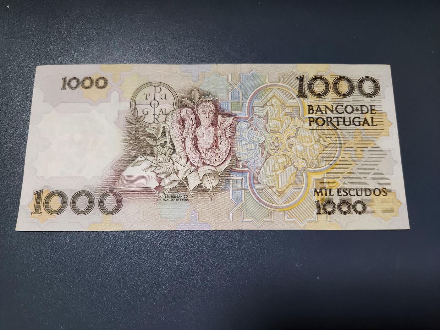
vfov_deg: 58.9
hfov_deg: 73.9
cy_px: 165
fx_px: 292
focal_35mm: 23
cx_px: 220
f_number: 1.8
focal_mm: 5.4
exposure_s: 1/101
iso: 500
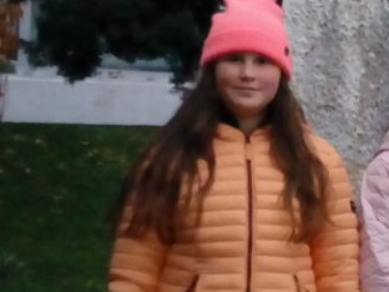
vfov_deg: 8.9
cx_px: 628
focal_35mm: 166
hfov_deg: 11.3
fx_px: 1865
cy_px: 49
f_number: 2
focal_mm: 3.5
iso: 633
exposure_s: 1/20
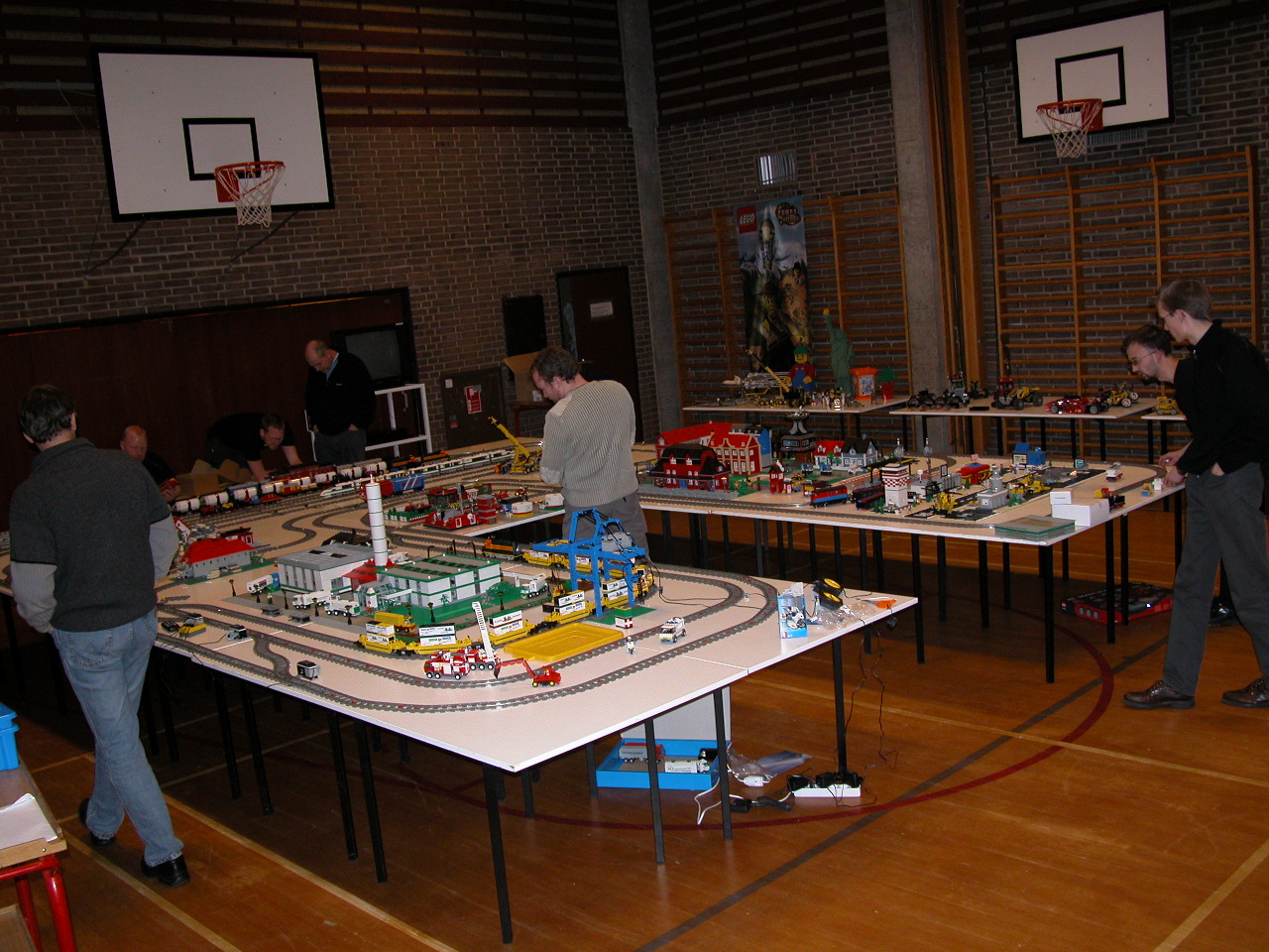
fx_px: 1283
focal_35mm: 35
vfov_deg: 40.7
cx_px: 634
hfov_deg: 52.6
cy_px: 476
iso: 200
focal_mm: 8.9
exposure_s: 1/60
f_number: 2.8
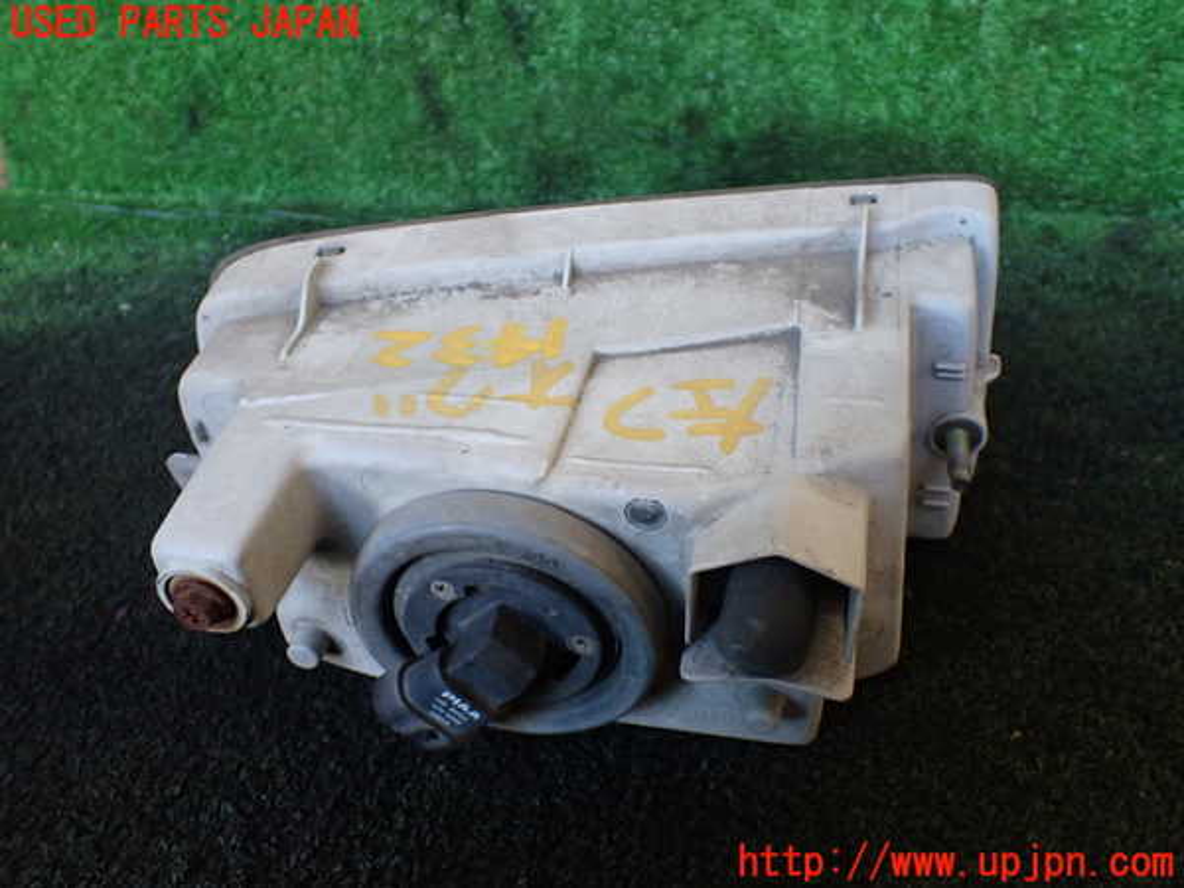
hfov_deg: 60.0
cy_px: 444
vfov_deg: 46.8
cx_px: 592
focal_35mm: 30
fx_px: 1026
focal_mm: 5.4
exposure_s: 1/125
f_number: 2.3
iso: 400
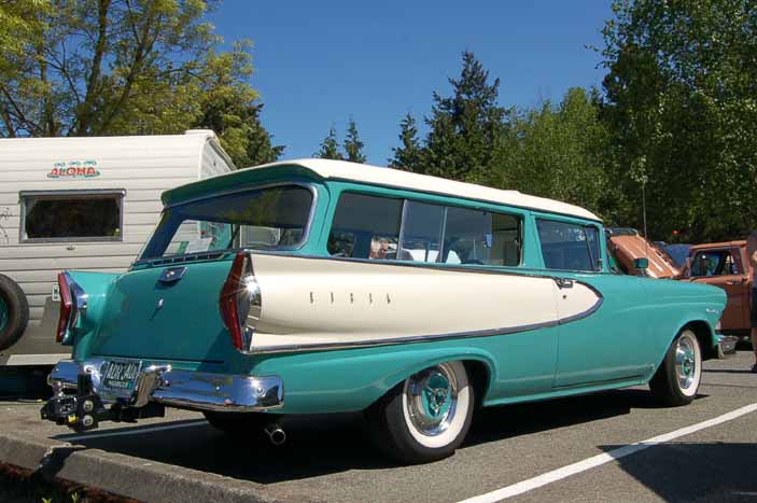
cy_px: 252
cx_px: 378
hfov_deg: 53.2
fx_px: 756
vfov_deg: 36.8
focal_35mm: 36
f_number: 25
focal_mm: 24
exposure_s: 1/60
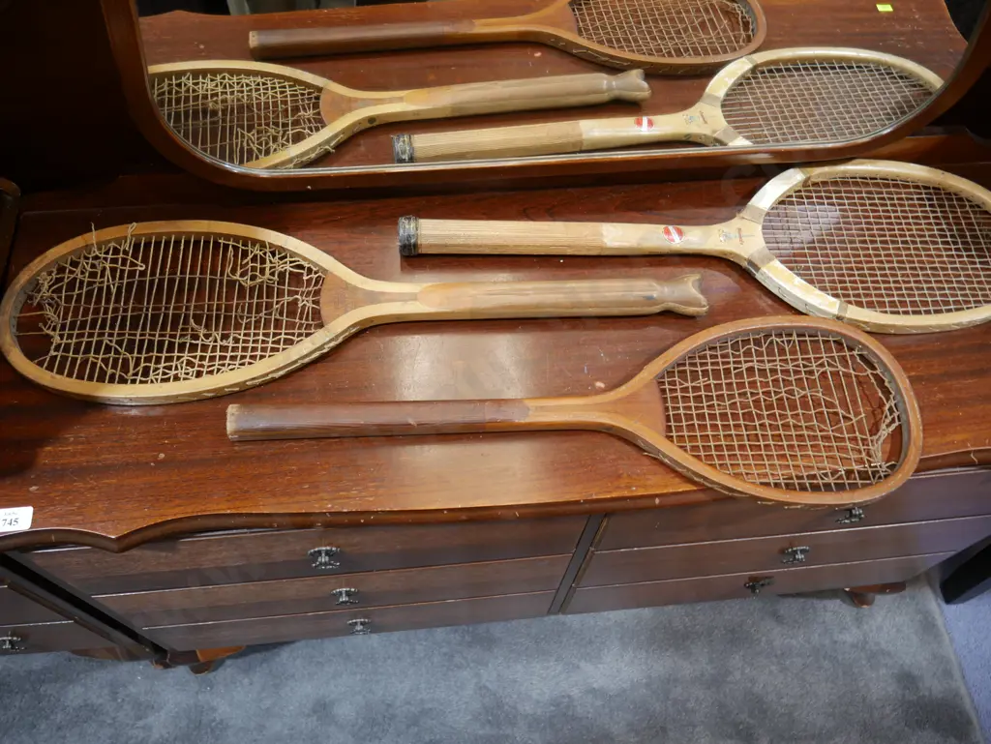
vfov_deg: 49.8
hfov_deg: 63.4
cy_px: 372
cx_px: 496
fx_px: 802
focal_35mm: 28
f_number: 3.5
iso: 400
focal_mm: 14
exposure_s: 1/60
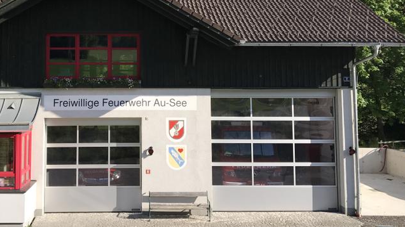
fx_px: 494
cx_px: 139
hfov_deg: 44.0
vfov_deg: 25.7
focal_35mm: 46
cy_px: 65
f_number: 1.8
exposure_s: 1/1623
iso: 20
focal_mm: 3.99
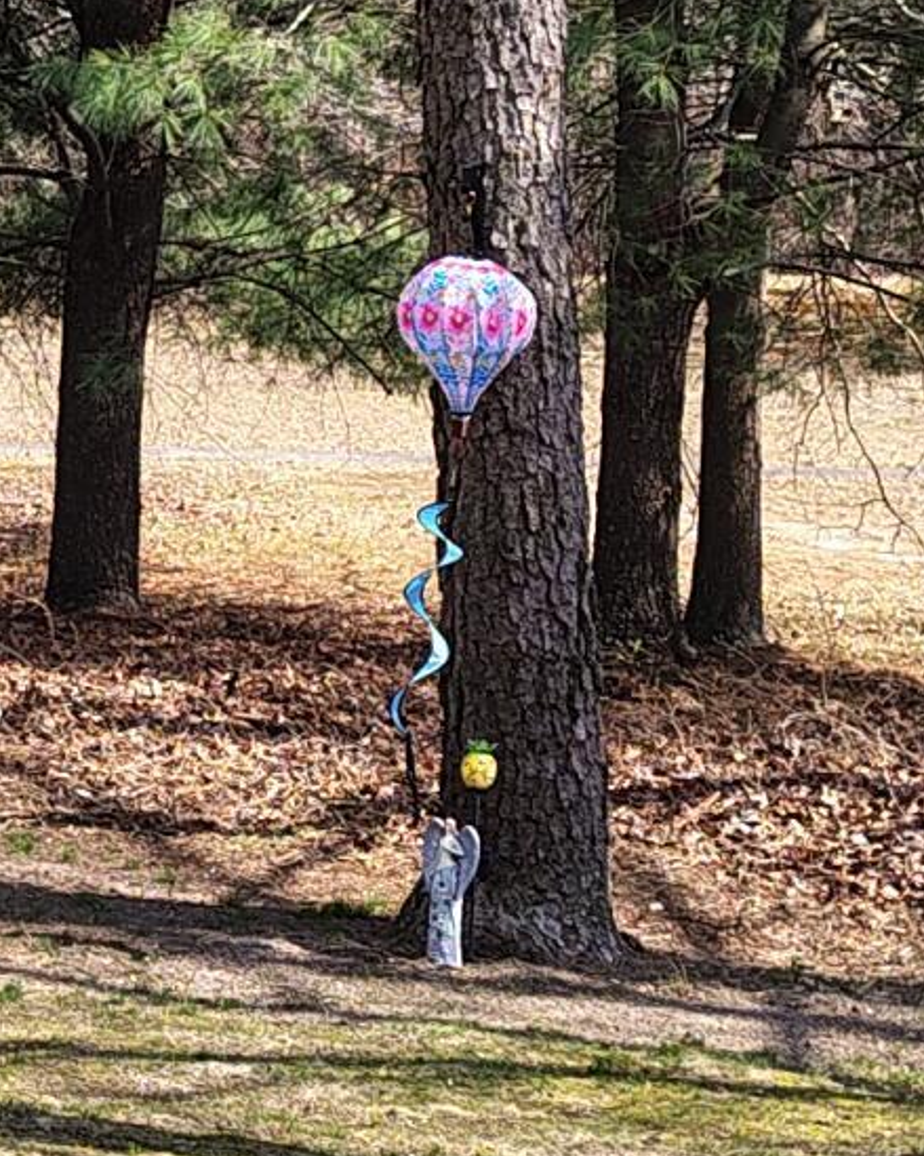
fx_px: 4377
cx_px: -655
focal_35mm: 128
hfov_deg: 11.3
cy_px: 202
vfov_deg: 14.9
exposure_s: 1/630
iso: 100
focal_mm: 5.56
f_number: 1.8
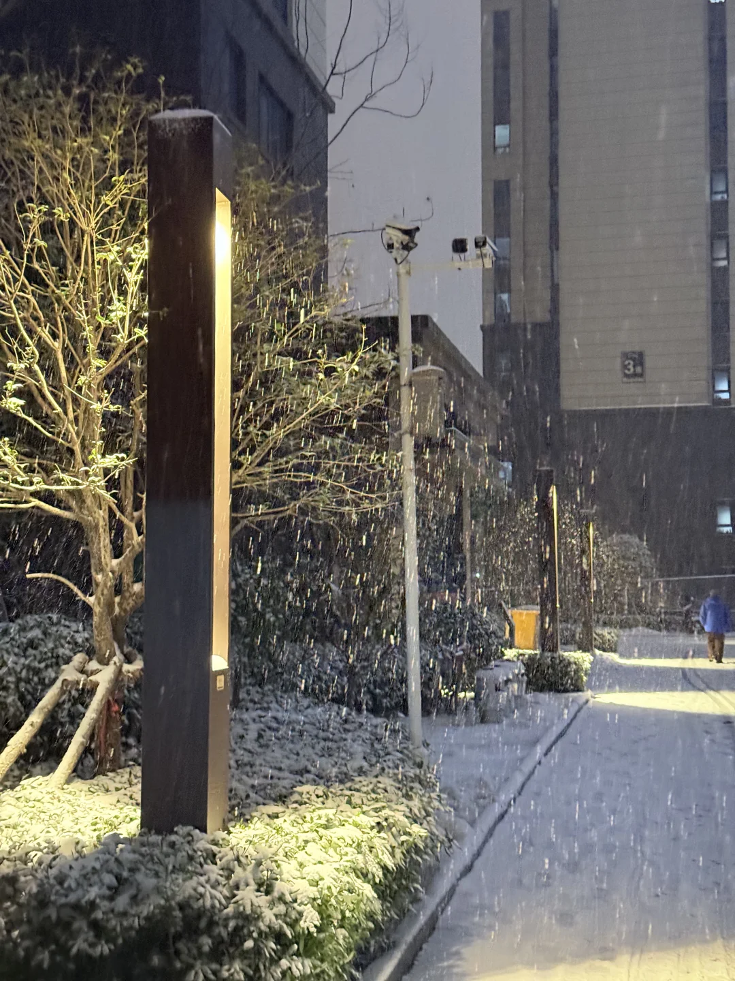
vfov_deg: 39.7
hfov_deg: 30.3
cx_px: 368
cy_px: 490
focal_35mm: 48
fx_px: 1359
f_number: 1.78
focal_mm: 6.76
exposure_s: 1/25
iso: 640
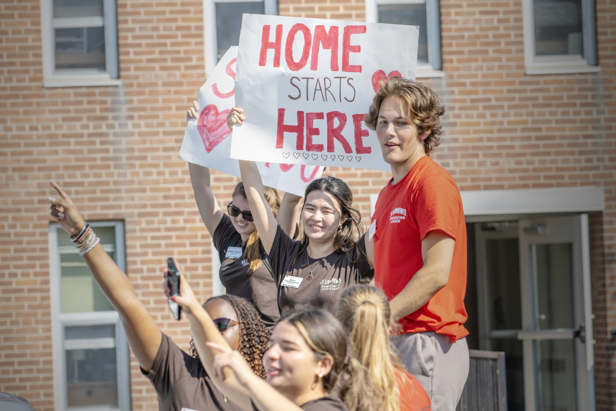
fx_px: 3080
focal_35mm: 180
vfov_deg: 7.6
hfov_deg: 11.4
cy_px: 206
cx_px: 308
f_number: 7.1
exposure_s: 1/640
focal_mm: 180
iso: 360
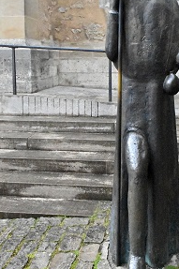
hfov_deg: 26.3
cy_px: 96
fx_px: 381
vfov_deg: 38.6
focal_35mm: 51
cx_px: 121
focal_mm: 22
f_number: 10
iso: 16000
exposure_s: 1/5000
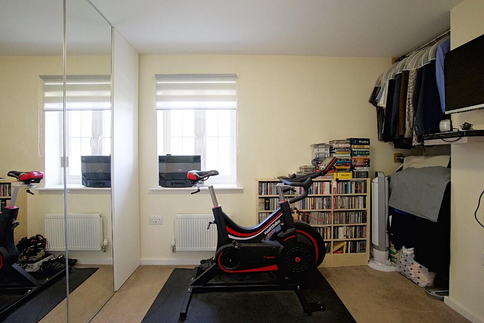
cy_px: 162
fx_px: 202
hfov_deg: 100.4
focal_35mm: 15
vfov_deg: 77.3
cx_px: 242
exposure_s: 1/160
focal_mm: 10
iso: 1600
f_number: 4
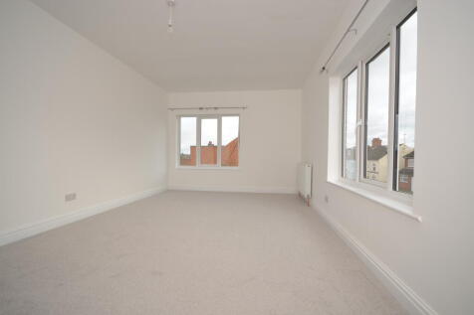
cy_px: 158
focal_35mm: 15
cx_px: 237
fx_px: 197
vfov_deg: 77.3
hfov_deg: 100.4
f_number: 6.3
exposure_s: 1/160
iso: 100
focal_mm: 10
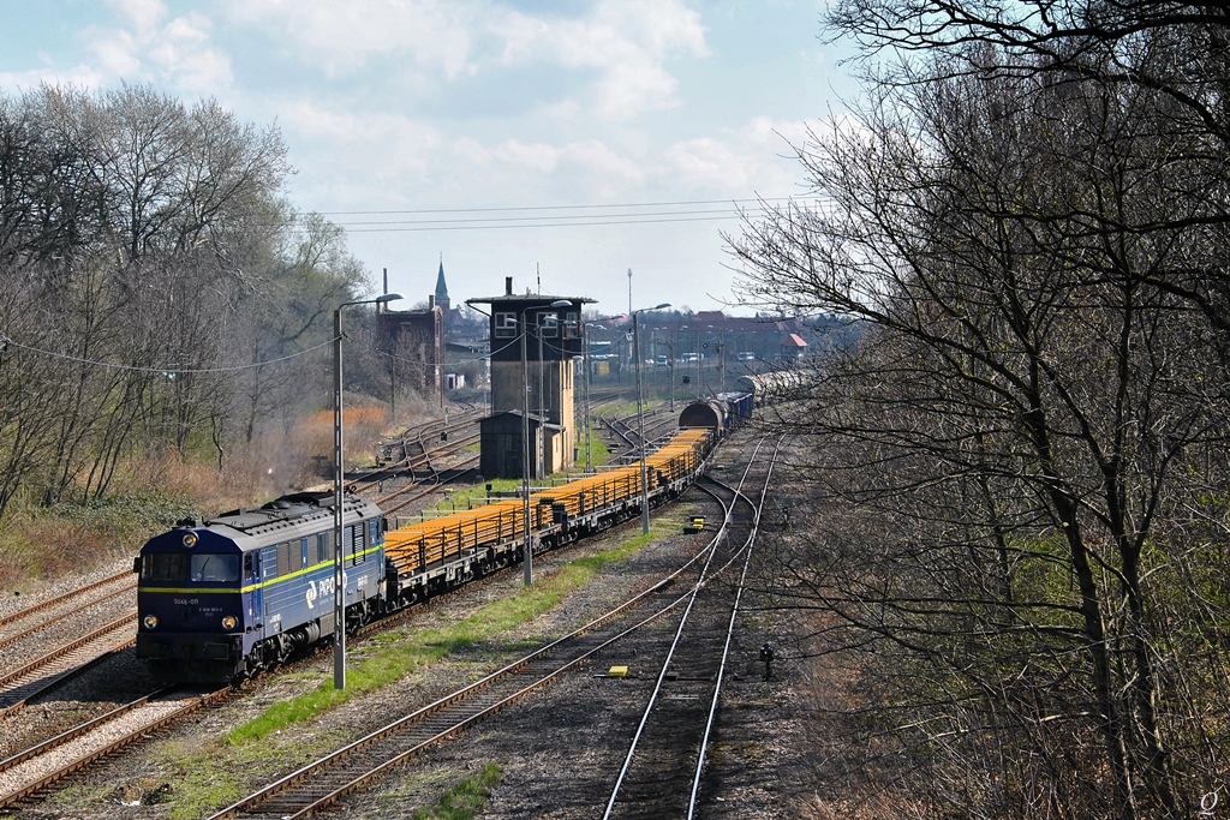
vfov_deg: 18.2
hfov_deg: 27.0
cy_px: 410
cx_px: 615
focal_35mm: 75
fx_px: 2563
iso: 100
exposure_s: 1/200
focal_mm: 50
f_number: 9
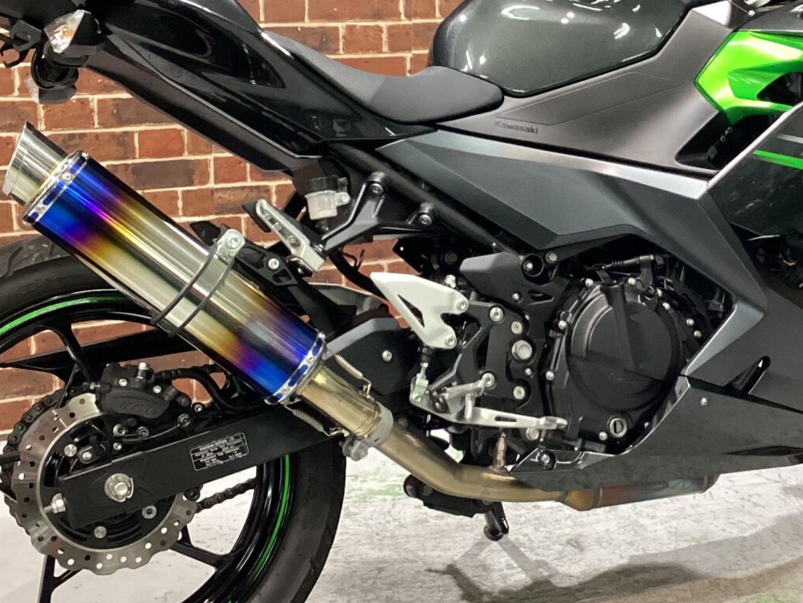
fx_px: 1346
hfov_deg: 33.0
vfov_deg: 25.2
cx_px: 510
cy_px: 233
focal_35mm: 58
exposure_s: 1/40
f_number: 2.4
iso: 320
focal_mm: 3.3
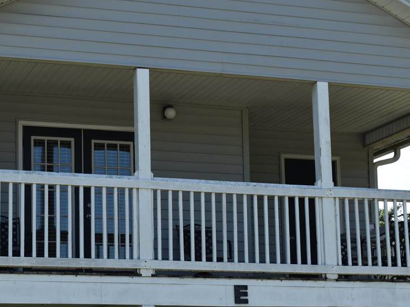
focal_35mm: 98
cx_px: 163
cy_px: 171
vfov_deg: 15.1
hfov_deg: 20.0
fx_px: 1161
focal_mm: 38
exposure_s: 1/250
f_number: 8
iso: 100
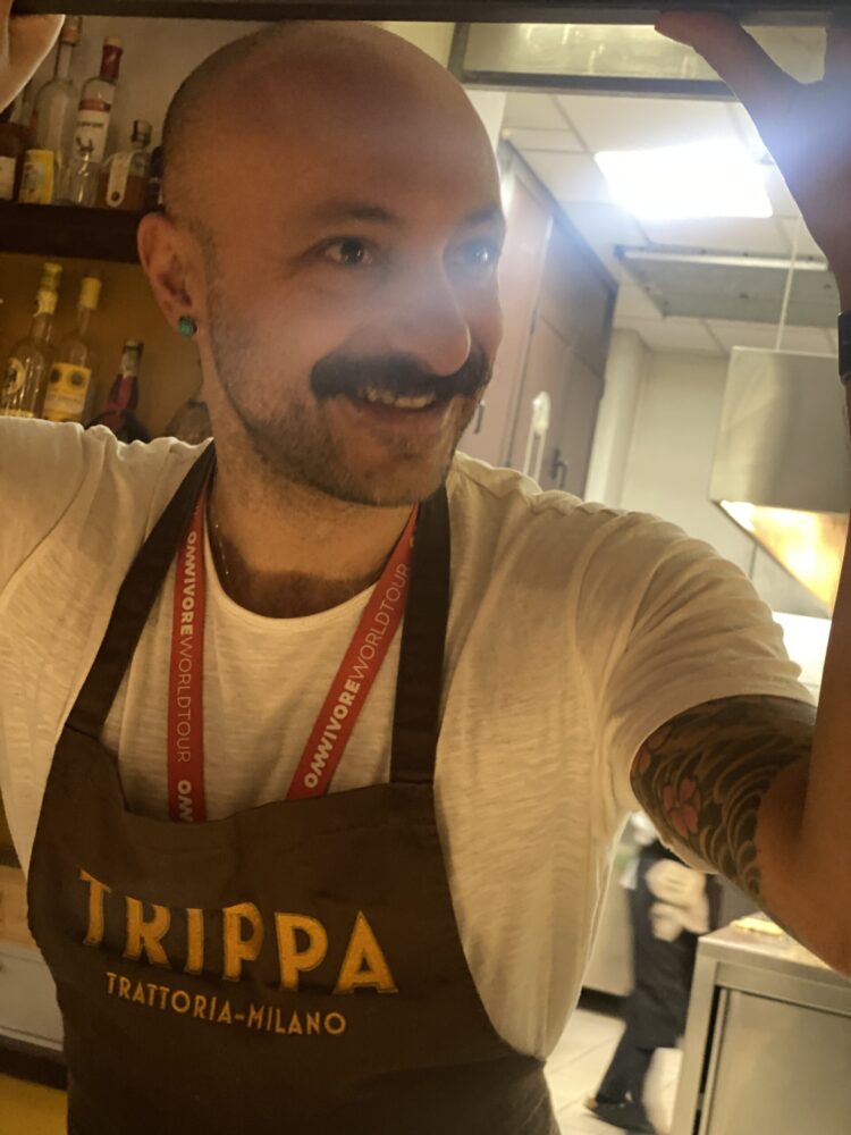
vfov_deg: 36.8
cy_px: 568
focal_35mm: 52
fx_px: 1704
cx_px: 426
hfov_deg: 28.0
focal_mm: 6
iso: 500
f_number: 2
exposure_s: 1/14
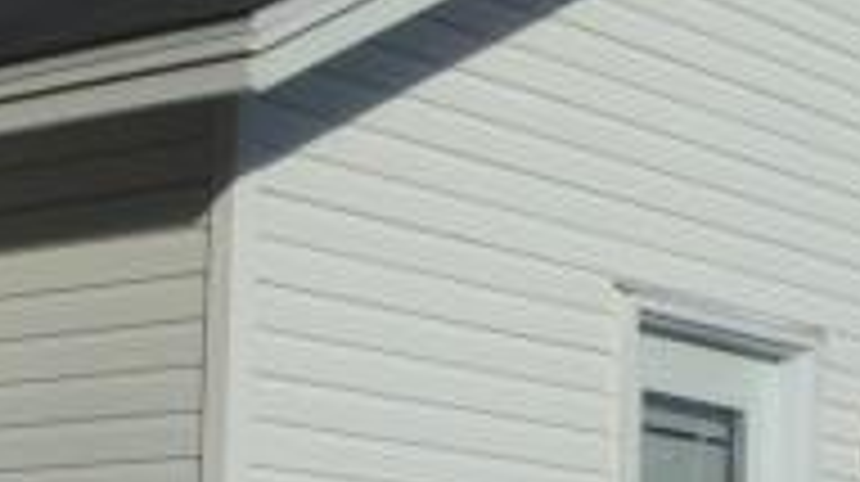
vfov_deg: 9.3
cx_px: 383
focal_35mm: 128
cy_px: 608
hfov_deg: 16.8
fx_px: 2916
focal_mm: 6.3
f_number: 5.6
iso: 80
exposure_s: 1/500
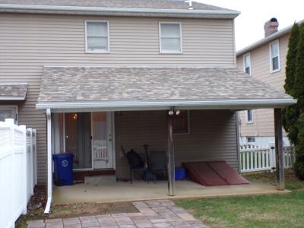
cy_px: 114
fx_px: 369
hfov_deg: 44.8
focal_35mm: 42
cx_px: 152
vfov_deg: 34.3
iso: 200
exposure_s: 1/34
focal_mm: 7.6
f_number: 3.4
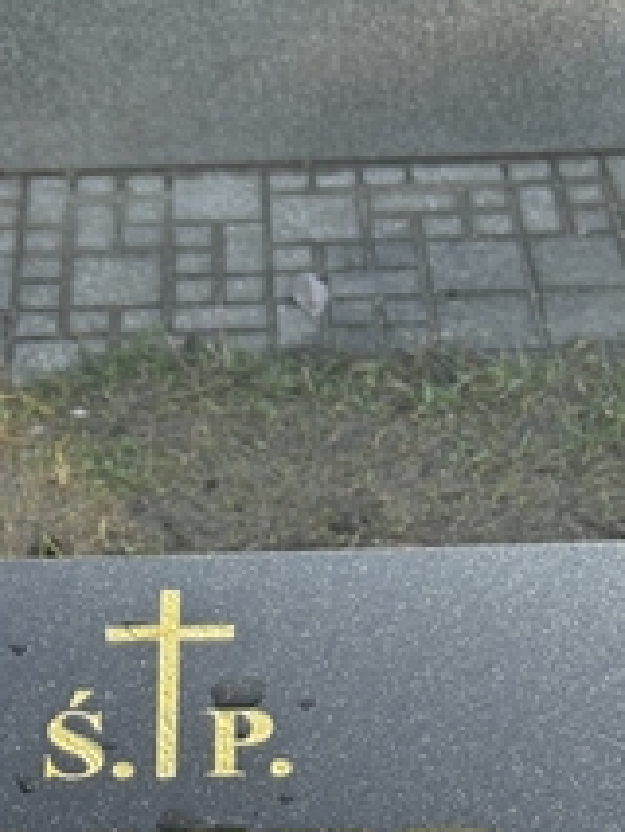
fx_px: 1780
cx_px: 145
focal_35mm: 74
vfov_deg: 24.0
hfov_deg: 19.8
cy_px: 998
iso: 50
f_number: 1.5
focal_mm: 5.7
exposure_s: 1/866
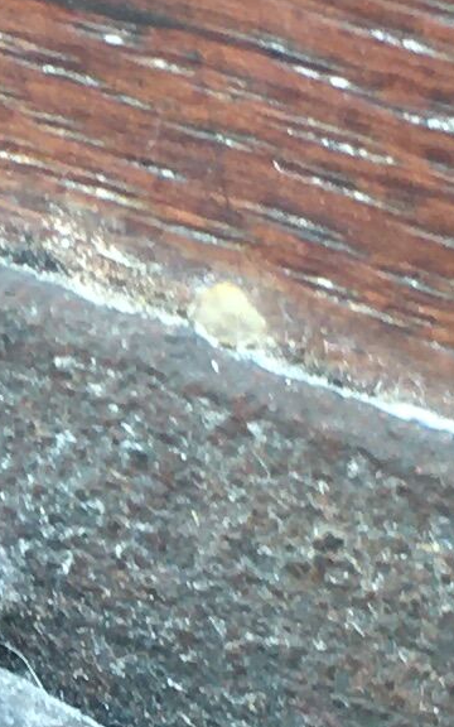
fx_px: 4256
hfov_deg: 6.0
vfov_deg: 9.7
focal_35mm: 215
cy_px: 776
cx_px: -187
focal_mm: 4.15
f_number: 2.2
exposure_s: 1/100
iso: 32
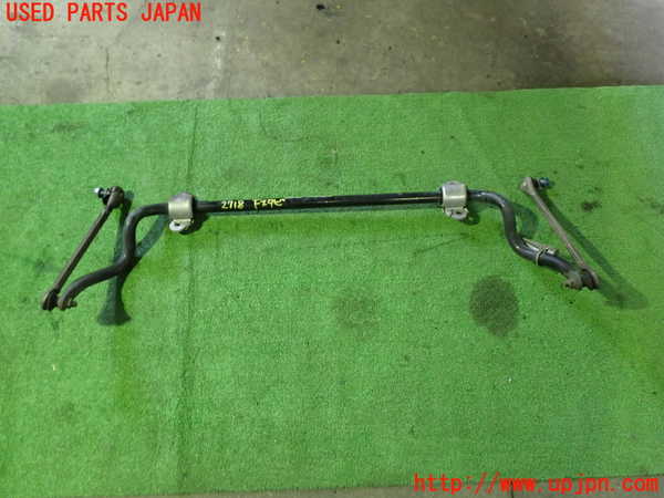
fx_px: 575
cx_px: 332
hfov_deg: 60.0
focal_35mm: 30
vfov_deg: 46.8
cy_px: 249
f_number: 2.3
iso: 640
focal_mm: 5.4
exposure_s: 1/30
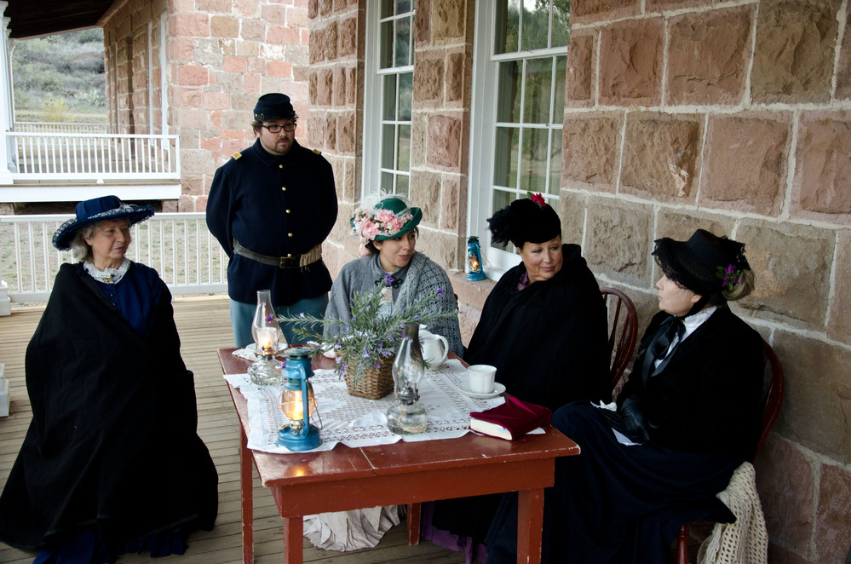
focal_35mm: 39
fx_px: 920
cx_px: 426
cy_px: 282
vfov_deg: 34.1
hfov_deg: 49.6
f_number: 4
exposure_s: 1/30
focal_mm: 26
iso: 800
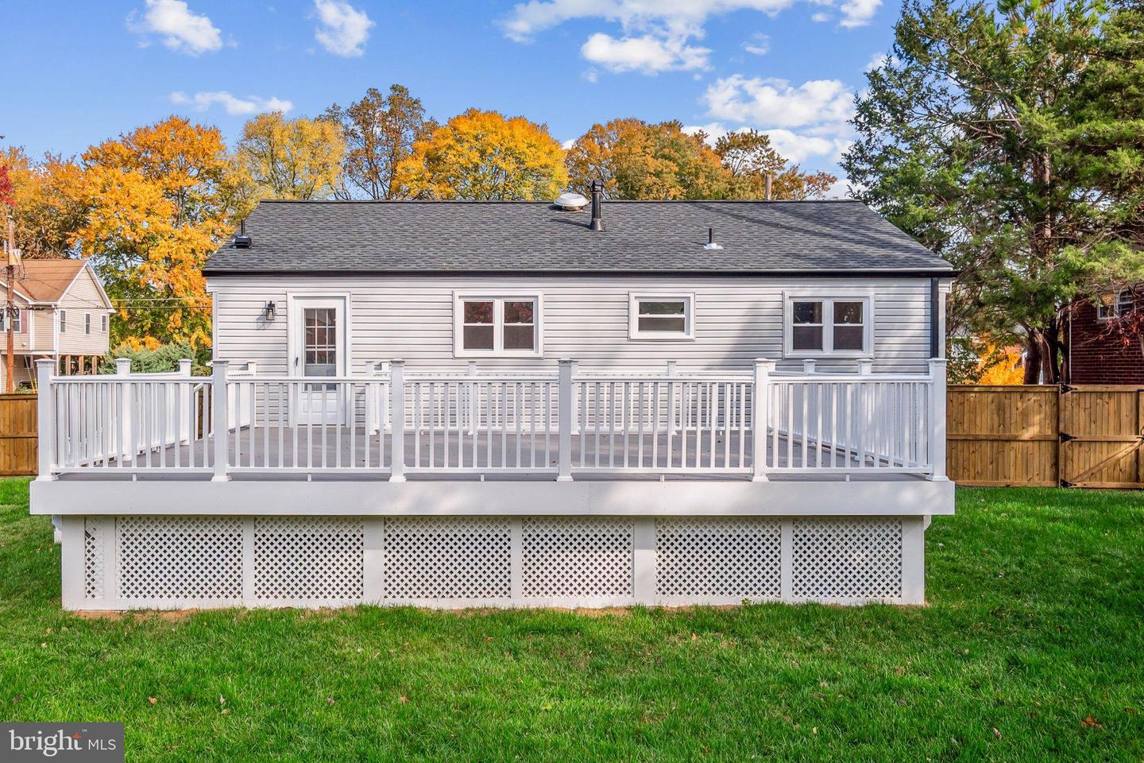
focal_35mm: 30
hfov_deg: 61.9
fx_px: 953
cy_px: 382
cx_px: 572
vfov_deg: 43.6
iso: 400
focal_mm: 20
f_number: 5.6
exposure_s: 1/400
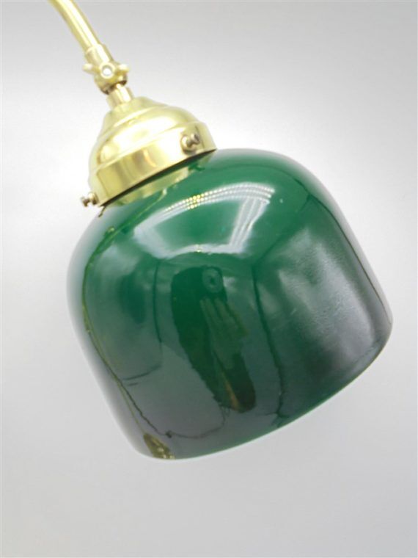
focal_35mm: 29
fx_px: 467
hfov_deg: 48.2
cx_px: 209
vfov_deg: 61.7
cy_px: 279
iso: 100
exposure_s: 1/30
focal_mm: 5.3
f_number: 3.7
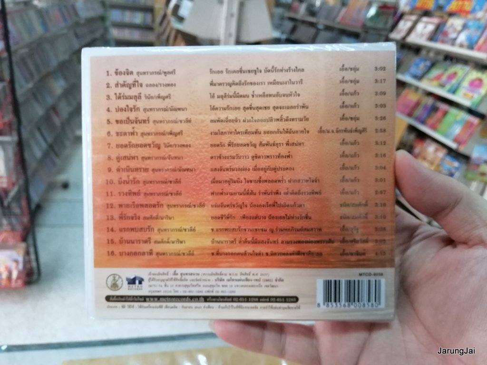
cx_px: 244
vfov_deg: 53.1
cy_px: 182
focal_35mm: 26
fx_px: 366
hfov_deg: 67.3
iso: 400
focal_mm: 3.81
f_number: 2.2
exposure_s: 1/33.3
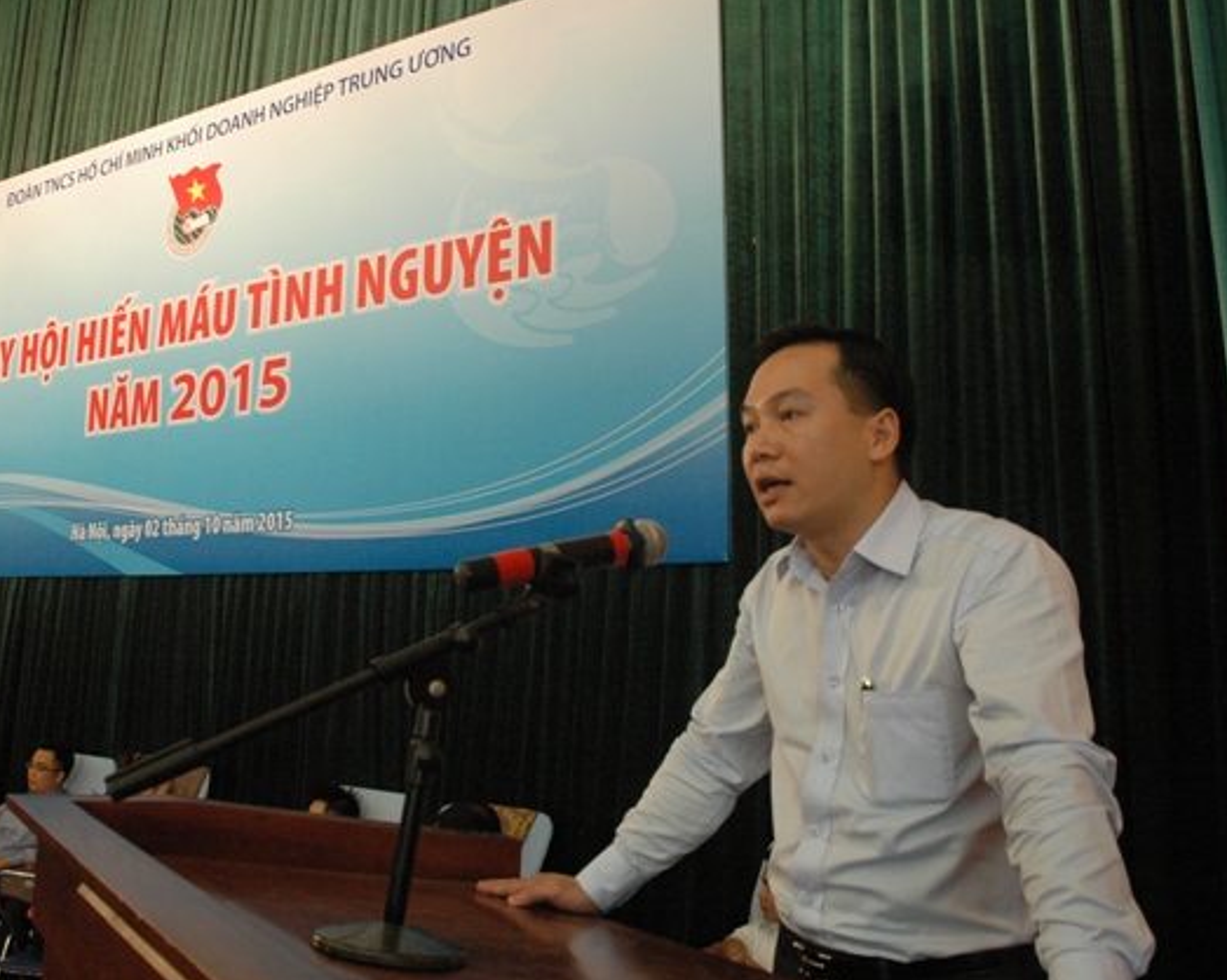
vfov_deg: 47.1
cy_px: 490
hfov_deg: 57.0
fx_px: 1125
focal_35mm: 31
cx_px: 535
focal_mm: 18
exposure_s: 1/45
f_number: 5.6
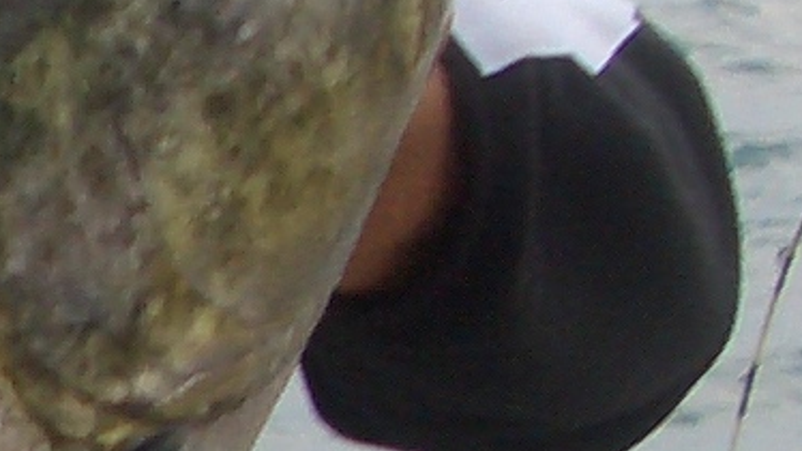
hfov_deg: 7.7
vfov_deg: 4.6
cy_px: 885
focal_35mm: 261
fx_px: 5548
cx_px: -1079
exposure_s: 1/160
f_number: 2.6
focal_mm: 5.8
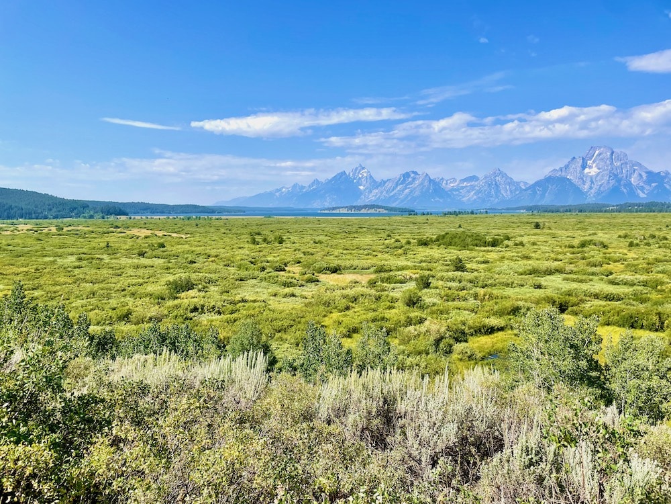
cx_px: 336
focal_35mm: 26
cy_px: 252
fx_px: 504
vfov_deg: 53.1
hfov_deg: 67.3
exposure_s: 1/3401
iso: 32
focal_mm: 4.2
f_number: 1.6
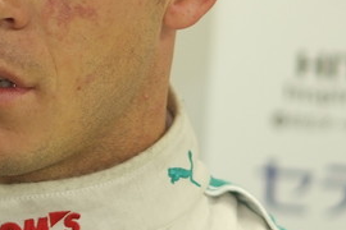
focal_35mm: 421
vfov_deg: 3.3
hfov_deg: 4.9
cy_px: 14
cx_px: 10
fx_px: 4046
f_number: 2.5
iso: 800
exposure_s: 1/125
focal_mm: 105
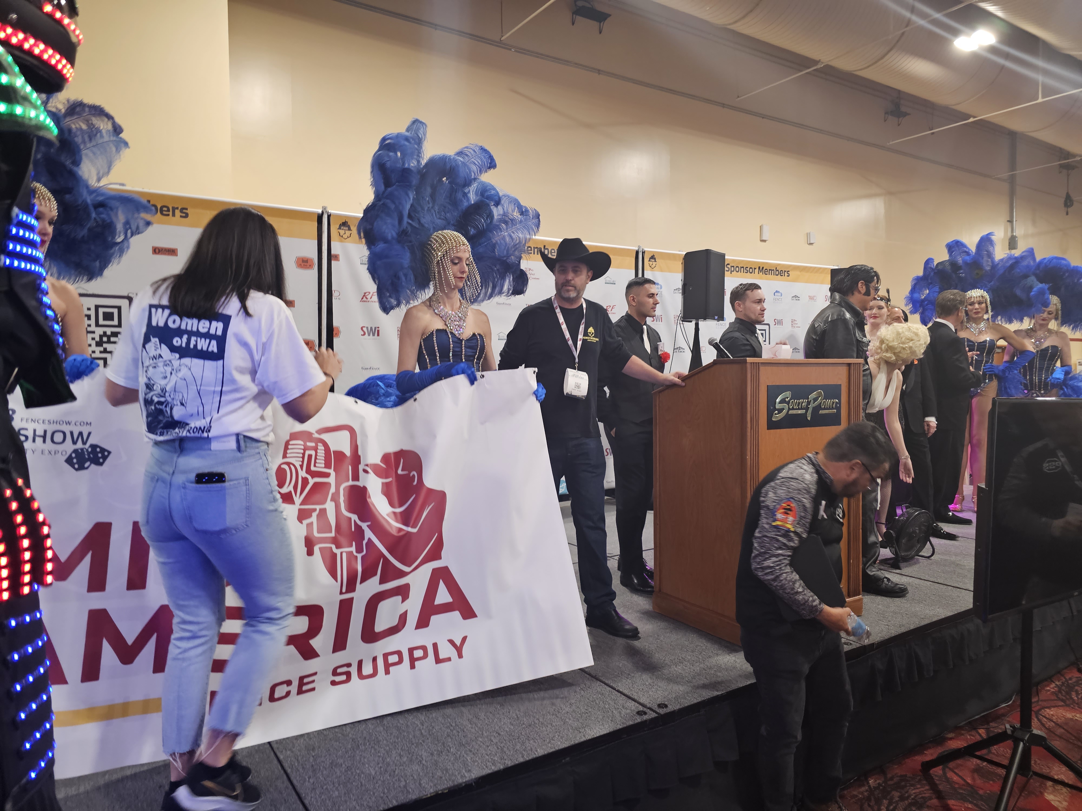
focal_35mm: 23
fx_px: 719
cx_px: 541
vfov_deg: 58.9
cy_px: 406
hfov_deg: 73.9
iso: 200
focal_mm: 6.3
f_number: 1.7
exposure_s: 1/58
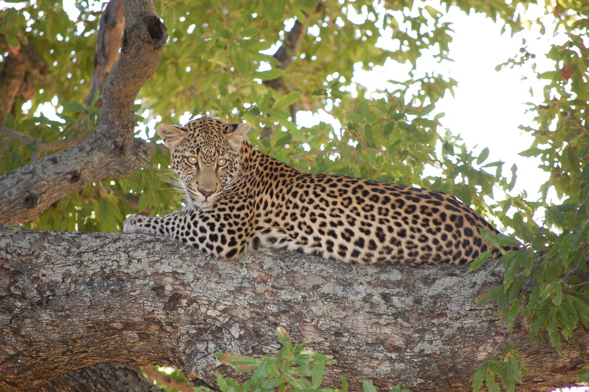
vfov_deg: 4.6
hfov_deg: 6.9
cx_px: 294
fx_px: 4904
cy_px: 196
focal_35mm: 300
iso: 800
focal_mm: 200
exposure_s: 1/60
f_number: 5.6
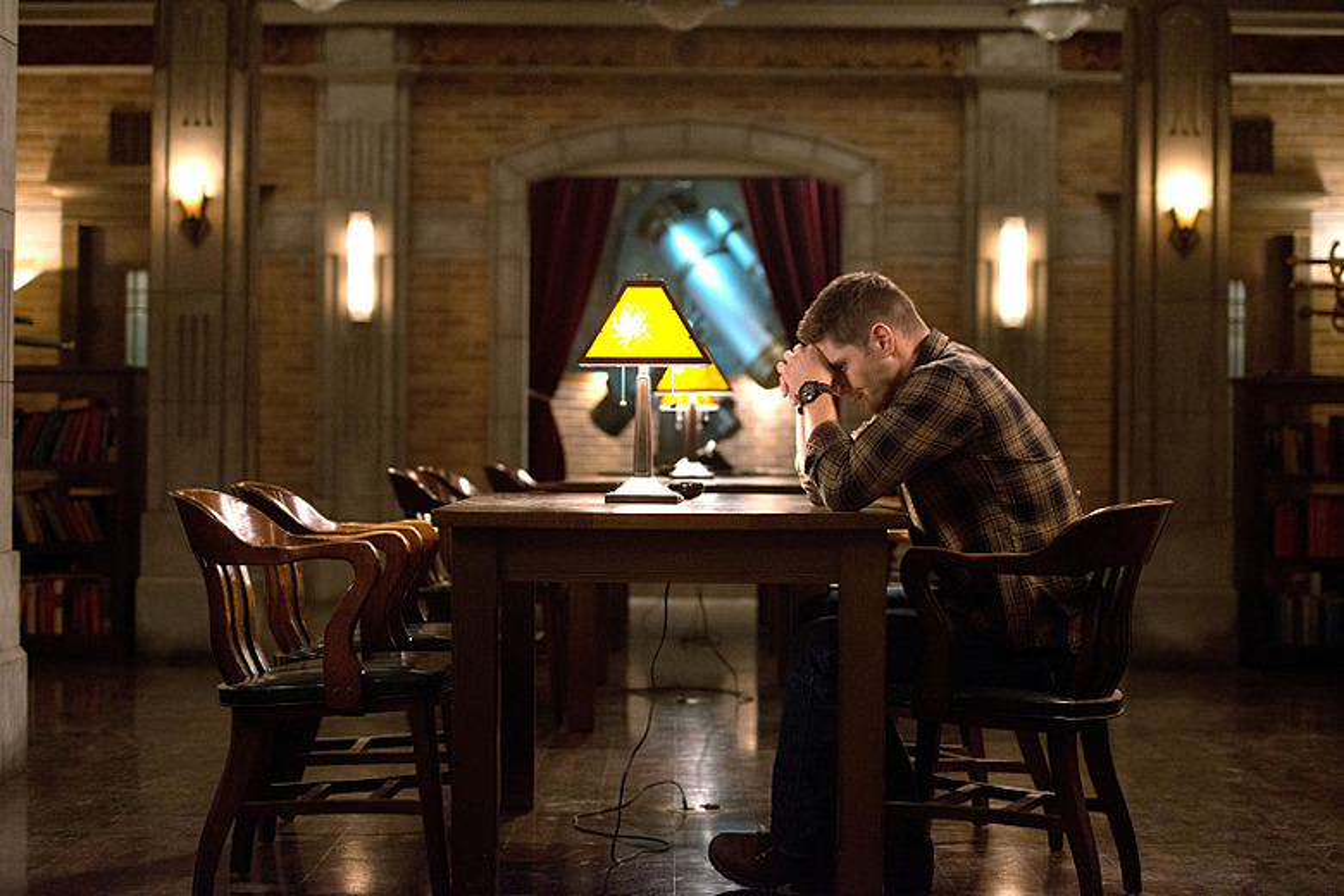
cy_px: 448
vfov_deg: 19.5
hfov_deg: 28.8
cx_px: 672
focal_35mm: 70
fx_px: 2613
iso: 3200
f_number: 2.8
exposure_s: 1/100
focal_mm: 70
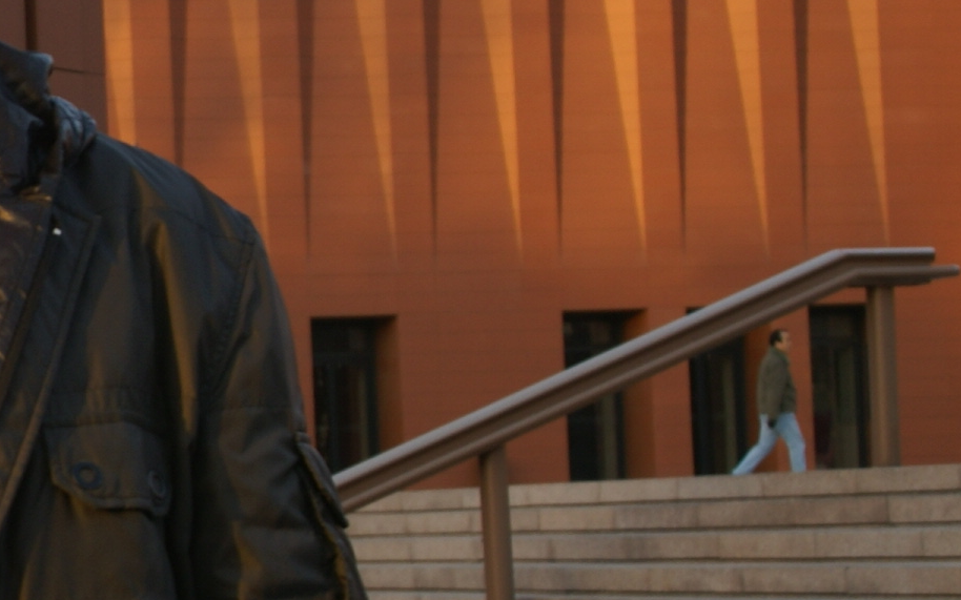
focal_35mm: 170
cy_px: 369
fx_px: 4442
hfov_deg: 11.9
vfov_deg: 7.7
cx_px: -424
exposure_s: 1/60
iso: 100
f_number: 5.6
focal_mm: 35
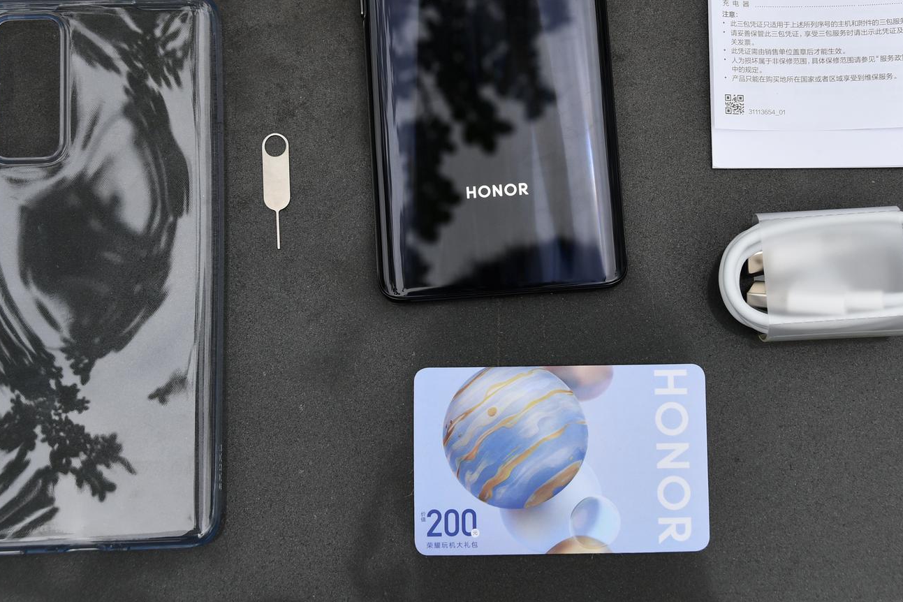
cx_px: 550
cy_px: 174
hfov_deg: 26.6
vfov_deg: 17.9
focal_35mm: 76
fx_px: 1906
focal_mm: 32
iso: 125
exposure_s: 1/250
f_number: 8
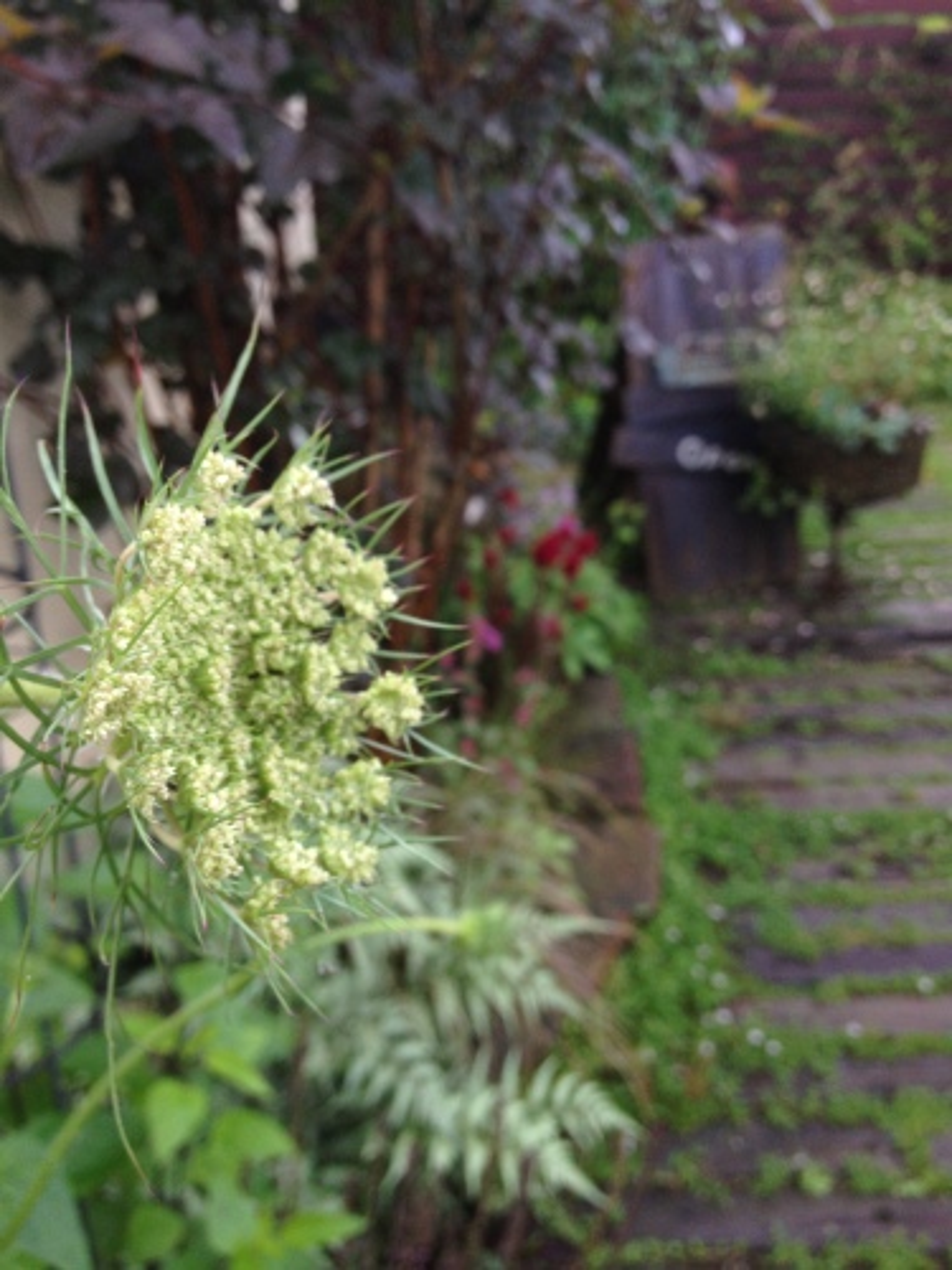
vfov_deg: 52.6
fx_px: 1283
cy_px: 635
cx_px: 476
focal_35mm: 35
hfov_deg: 40.7
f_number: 2.4
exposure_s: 1/60
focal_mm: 4.28
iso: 64
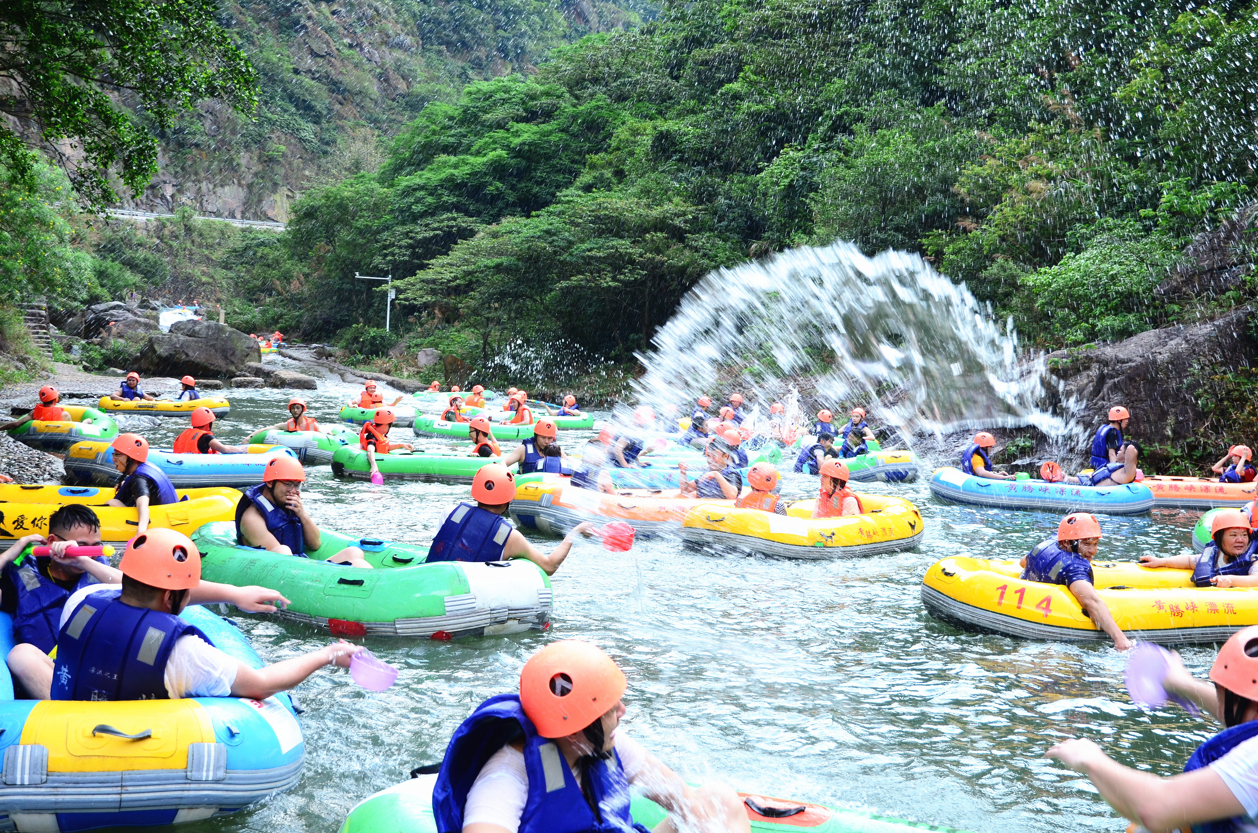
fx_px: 1465
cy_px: 416
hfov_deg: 46.5
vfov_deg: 31.8
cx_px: 629
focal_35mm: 42
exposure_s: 1/125
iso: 320
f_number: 7.1
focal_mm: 28
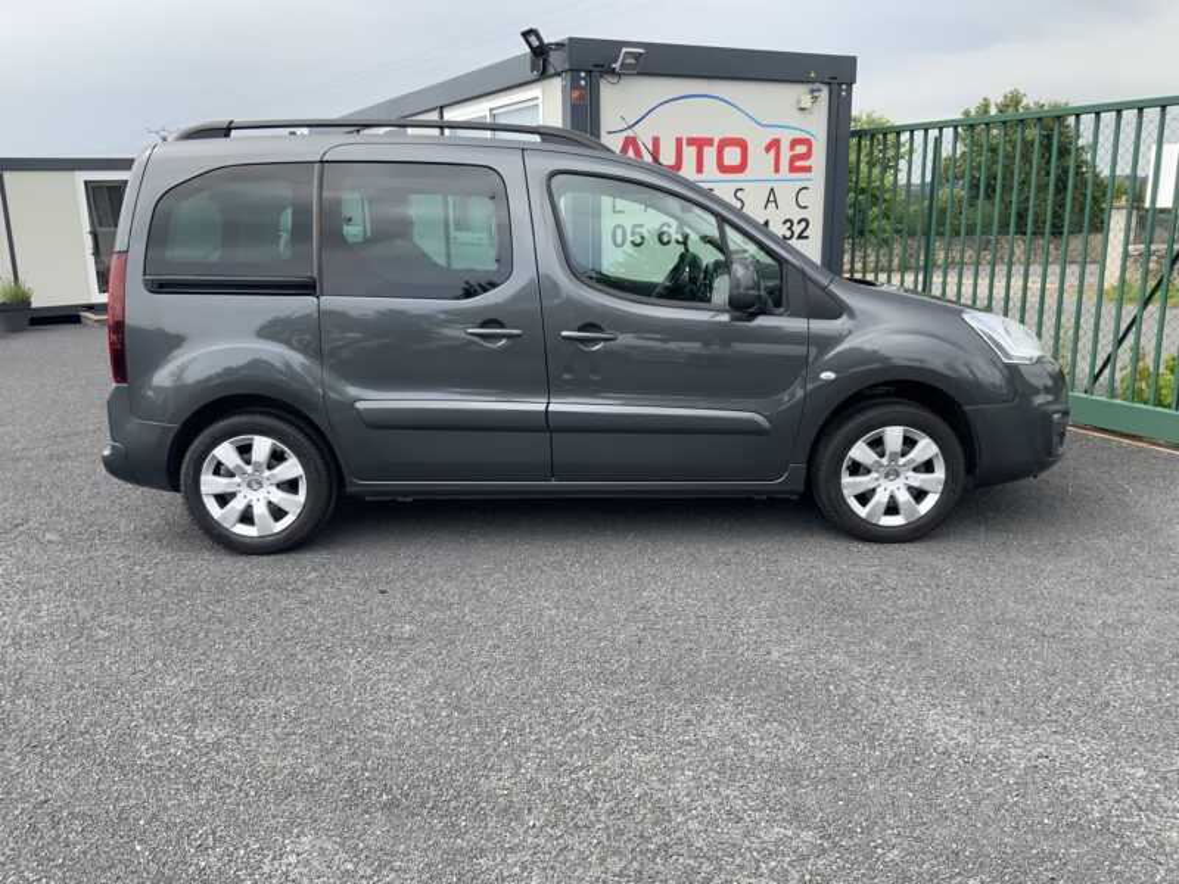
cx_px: 590
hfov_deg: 61.7
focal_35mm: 29
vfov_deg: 48.2
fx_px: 988
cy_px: 442
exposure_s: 1/486
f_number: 1.8
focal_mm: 3
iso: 16
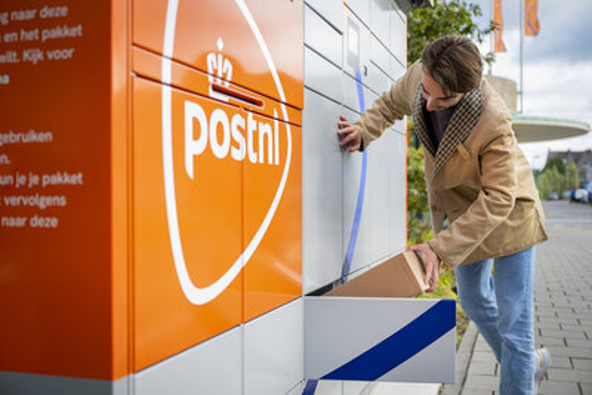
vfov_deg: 33.4
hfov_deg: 48.4
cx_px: 296
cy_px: 198
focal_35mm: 40
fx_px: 658
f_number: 2.8
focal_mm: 40
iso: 320
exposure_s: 1/640
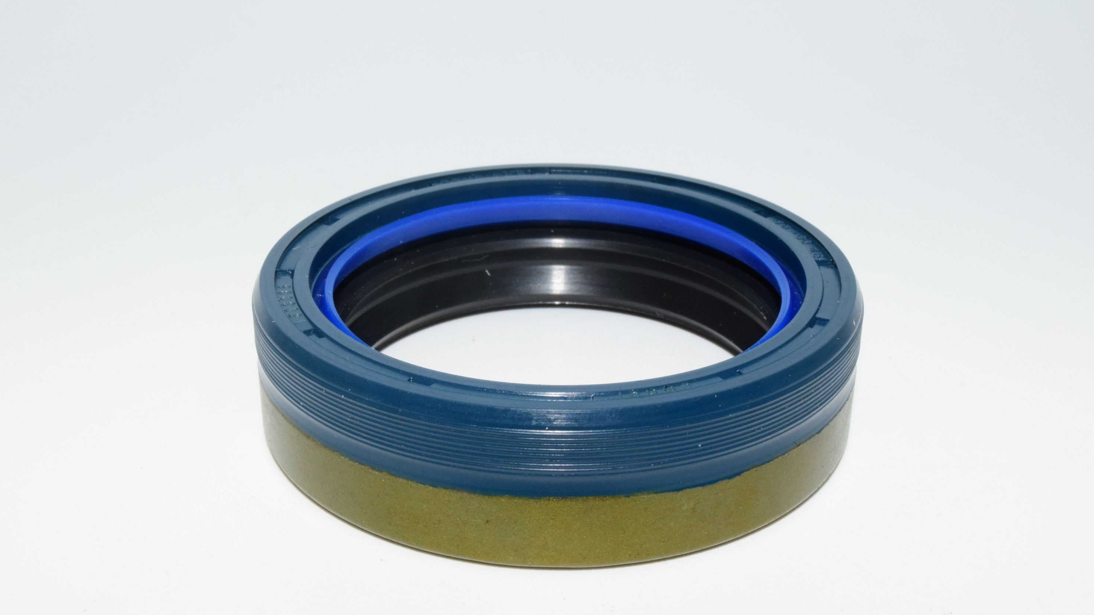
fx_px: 1566
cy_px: 359
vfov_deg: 22.2
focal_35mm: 54
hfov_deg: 38.5
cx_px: 551
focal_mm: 34
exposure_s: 1/60
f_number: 29
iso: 1600
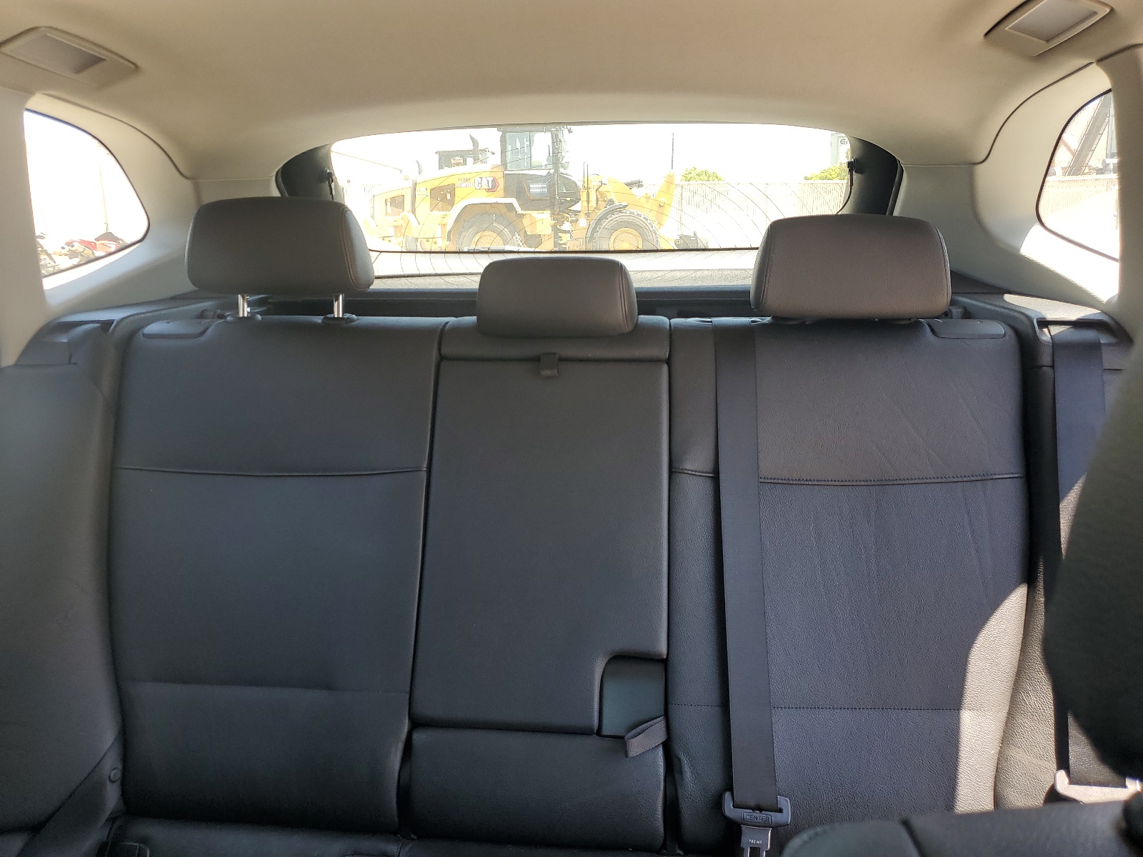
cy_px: 428
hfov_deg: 67.3
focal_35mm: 26
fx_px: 859
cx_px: 572
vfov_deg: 53.1
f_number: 1.5
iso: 50
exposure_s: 1/286
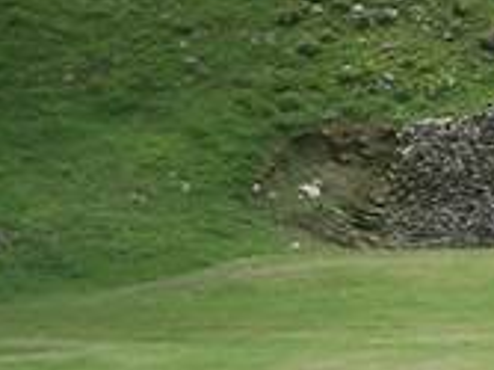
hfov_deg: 10.3
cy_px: -18
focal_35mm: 182
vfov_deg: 8.1
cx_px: 867
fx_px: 2595
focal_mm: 6.3
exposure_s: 1/500
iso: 100
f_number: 3.5
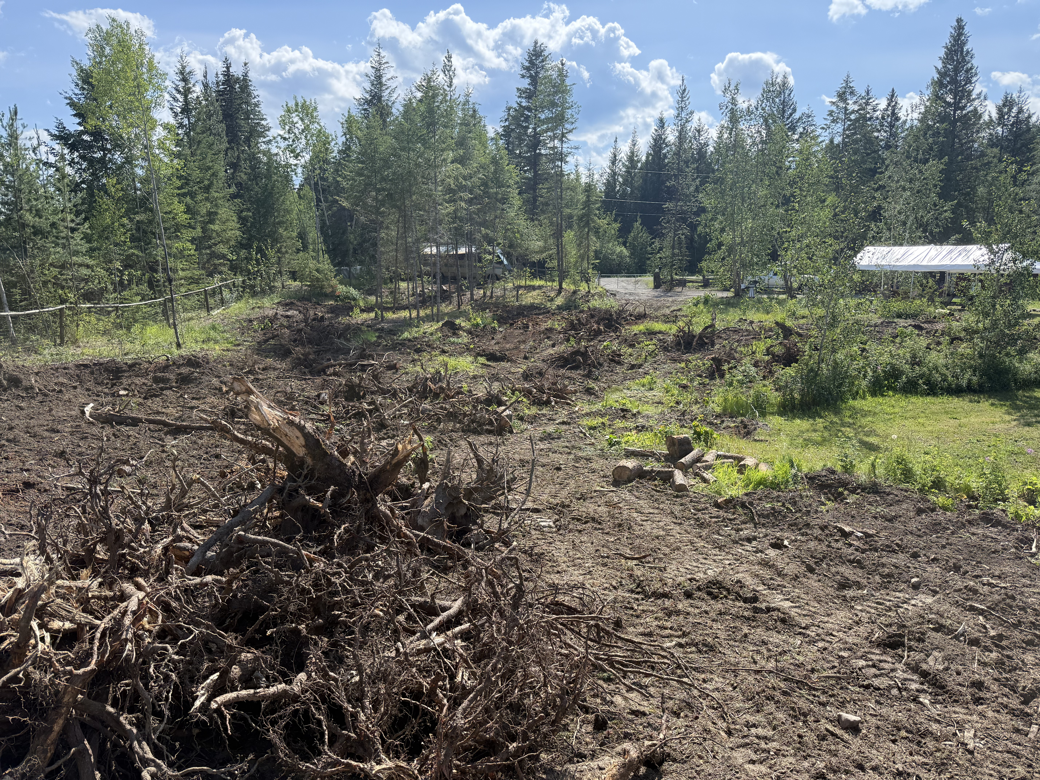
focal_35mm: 24
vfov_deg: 56.8
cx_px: 520
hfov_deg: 71.6
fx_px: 721
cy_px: 390
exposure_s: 1/2611
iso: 100
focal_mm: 6.76
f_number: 1.78
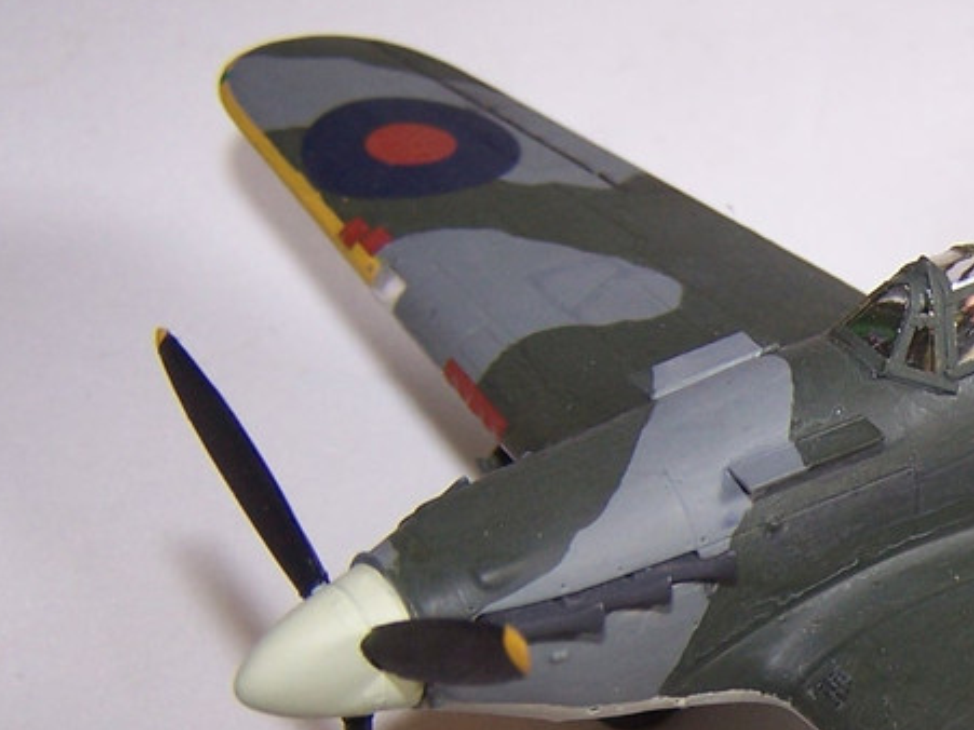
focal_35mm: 90
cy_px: 682
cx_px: 1126
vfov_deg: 16.2
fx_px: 2532
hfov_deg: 20.5
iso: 80
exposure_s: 1/60
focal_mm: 6.3
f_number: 2.8
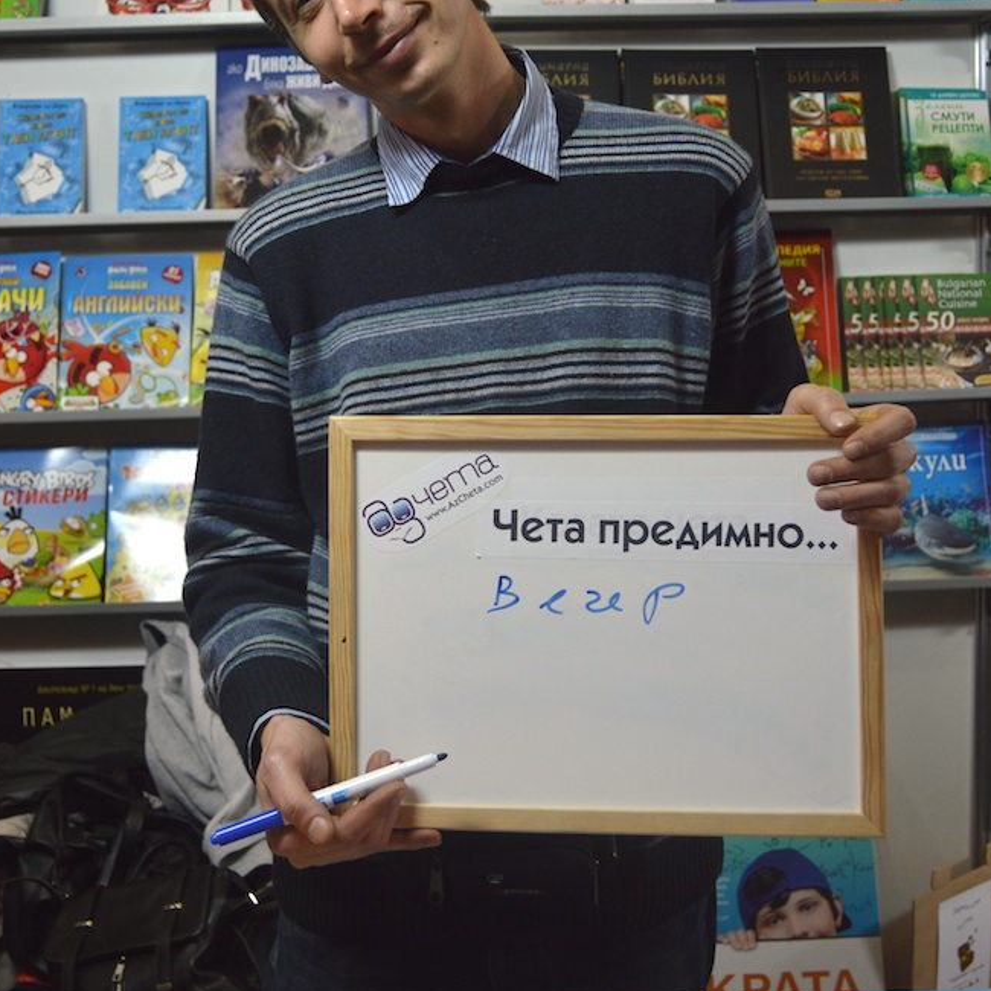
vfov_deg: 35.9
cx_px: 498
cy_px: 395
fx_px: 1522
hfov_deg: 36.1
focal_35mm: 47
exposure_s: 1/40
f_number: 4
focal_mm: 24
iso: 400
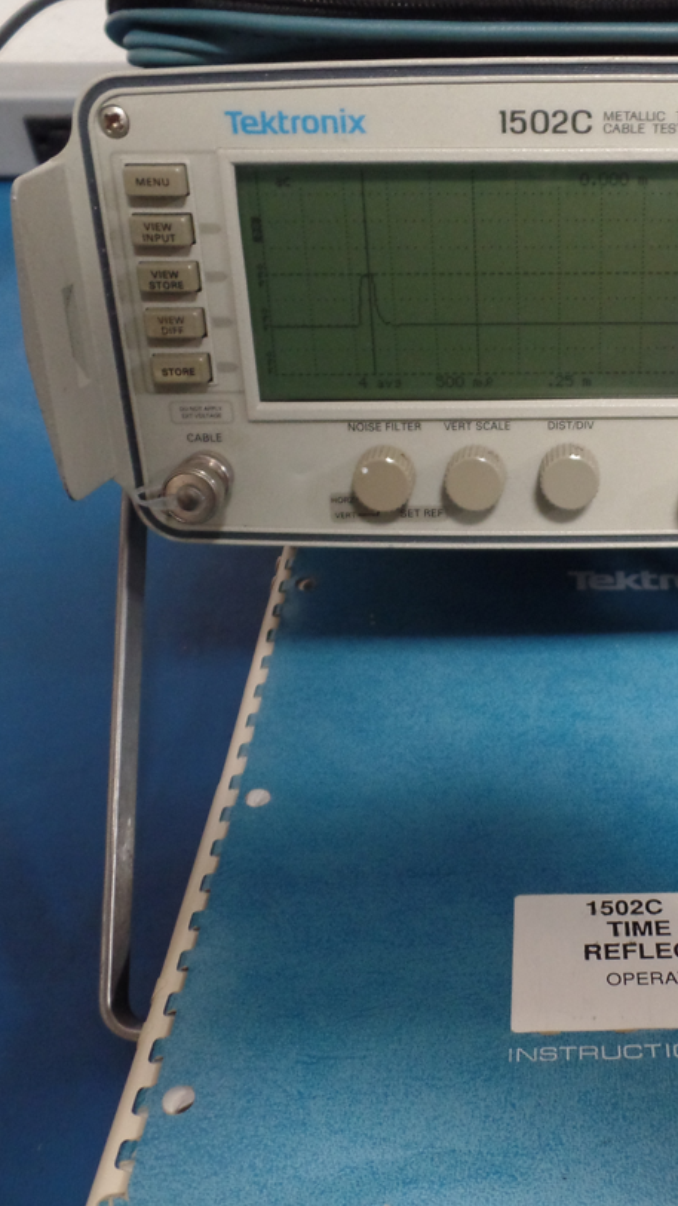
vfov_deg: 54.0
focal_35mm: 37
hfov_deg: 31.0
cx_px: 564
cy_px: 641
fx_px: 1183
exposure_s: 1/30
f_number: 2.8
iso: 320
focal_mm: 4.1
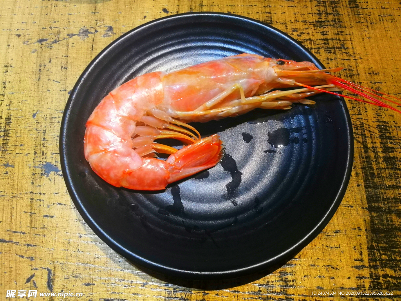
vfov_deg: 51.4
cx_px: 200
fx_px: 313
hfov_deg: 65.3
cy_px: 150
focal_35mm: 27
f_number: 2.2
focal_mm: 3.84
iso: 640
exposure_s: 1/20
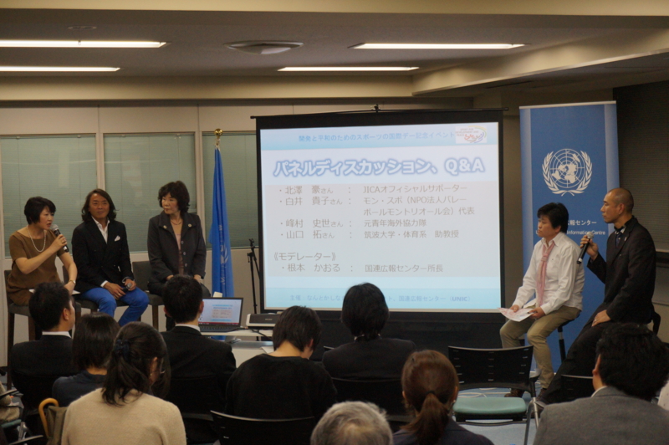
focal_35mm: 70
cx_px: 334
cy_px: 222
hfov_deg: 28.7
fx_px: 1309
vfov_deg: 19.3
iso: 1000
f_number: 5.6
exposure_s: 1/160
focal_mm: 47
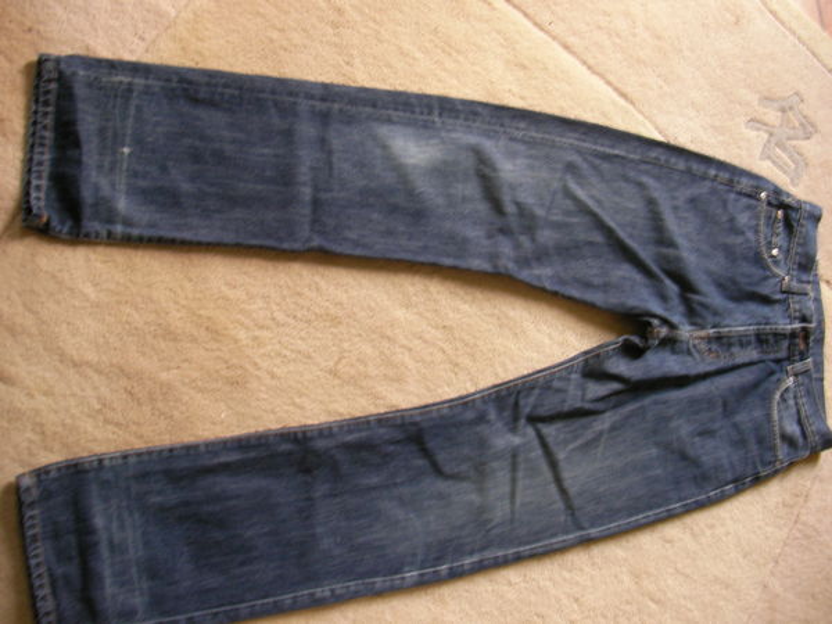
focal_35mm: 41
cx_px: 416
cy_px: 312
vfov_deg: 35.1
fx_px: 985
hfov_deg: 45.8
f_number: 3.5
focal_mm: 6.3
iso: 100
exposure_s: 1/12.3
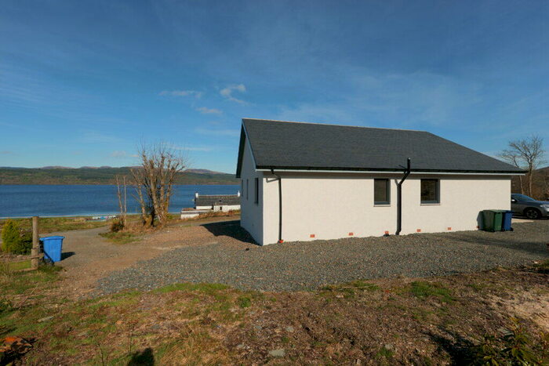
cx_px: 274
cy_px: 183
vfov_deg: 81.2
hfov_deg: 104.2
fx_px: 214
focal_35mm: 14
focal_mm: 14
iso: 100
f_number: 6.3
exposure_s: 1/500
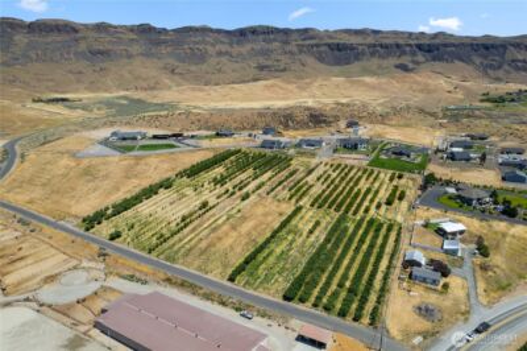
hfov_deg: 78.6
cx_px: 264
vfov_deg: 57.1
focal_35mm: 22
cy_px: 176
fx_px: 322
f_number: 2.8
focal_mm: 8.38
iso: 200
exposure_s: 1/8000
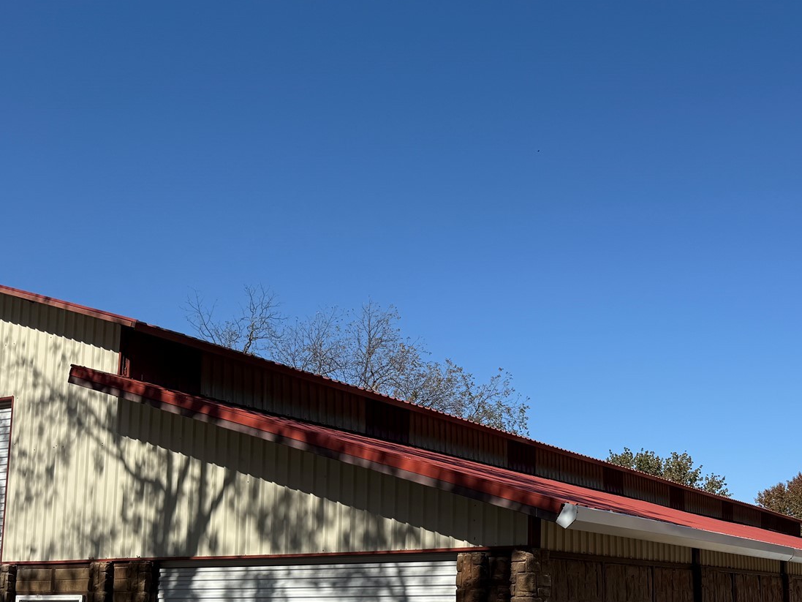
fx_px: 973
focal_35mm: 42
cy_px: 507
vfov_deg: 33.1
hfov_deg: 42.7
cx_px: 643
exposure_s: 1/5319
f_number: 1.78
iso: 80
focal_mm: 6.76
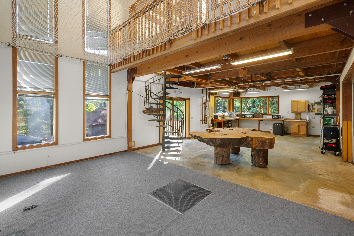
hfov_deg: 96.7
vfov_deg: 73.8
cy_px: 118
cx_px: 177
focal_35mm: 16
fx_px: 157
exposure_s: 1/2.5
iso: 640
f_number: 8
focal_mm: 16
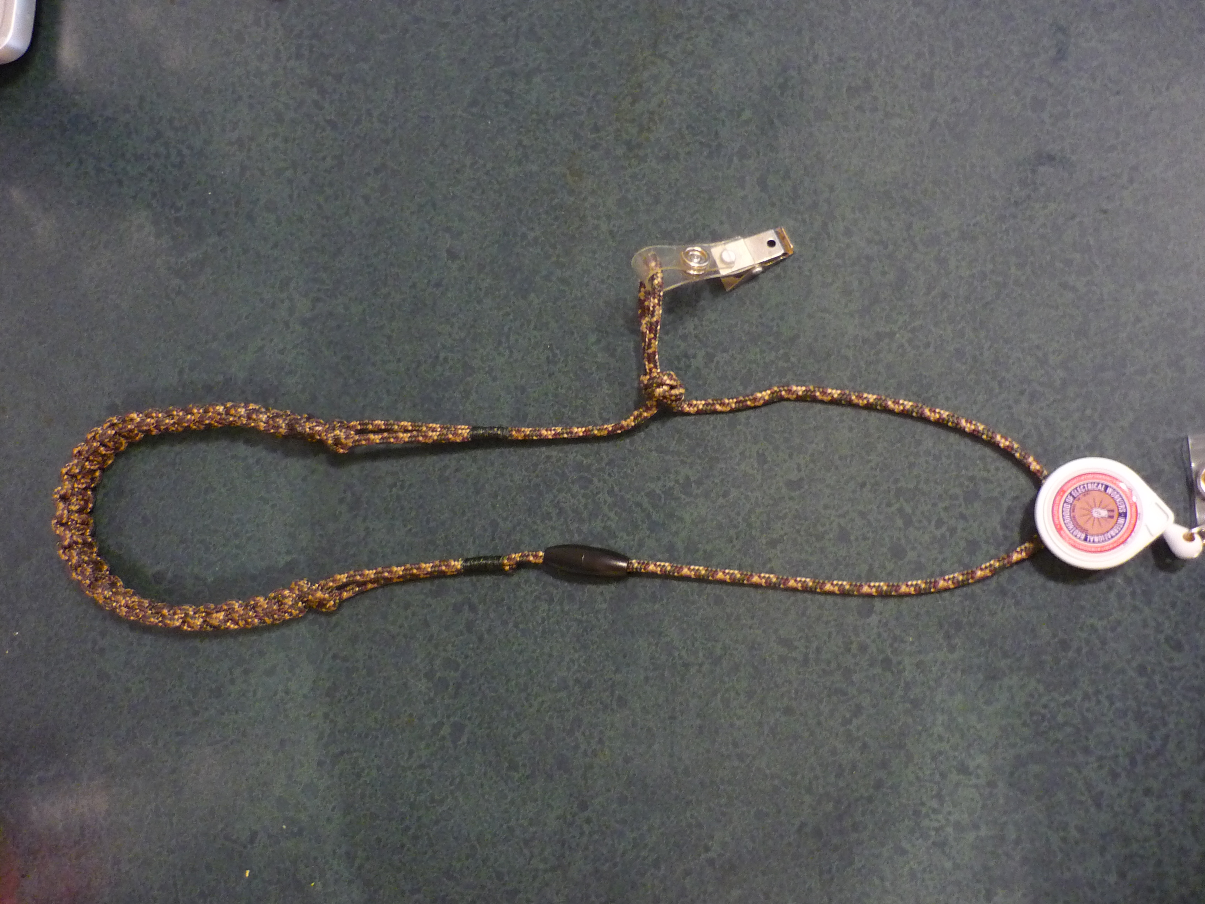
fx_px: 1149
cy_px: 452
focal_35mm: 33
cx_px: 602
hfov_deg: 55.4
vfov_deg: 42.9
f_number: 2.8
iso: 400
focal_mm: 5.5
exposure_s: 1/8
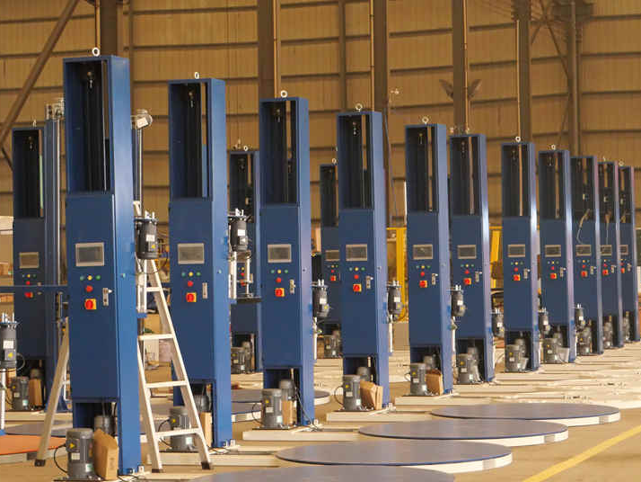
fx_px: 1815
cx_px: 335
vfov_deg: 15.1
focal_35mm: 98
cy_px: 201
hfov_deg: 20.0
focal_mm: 35
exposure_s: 1/25
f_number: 5.2
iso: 3200
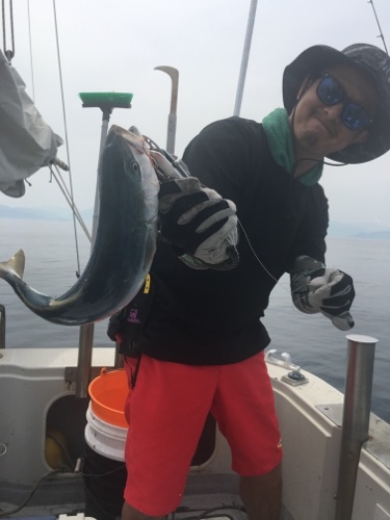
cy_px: 260
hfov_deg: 48.2
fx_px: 436
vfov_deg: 61.7
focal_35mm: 29
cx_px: 195
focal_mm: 4.15
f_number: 2.2
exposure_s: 1/2481
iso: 25
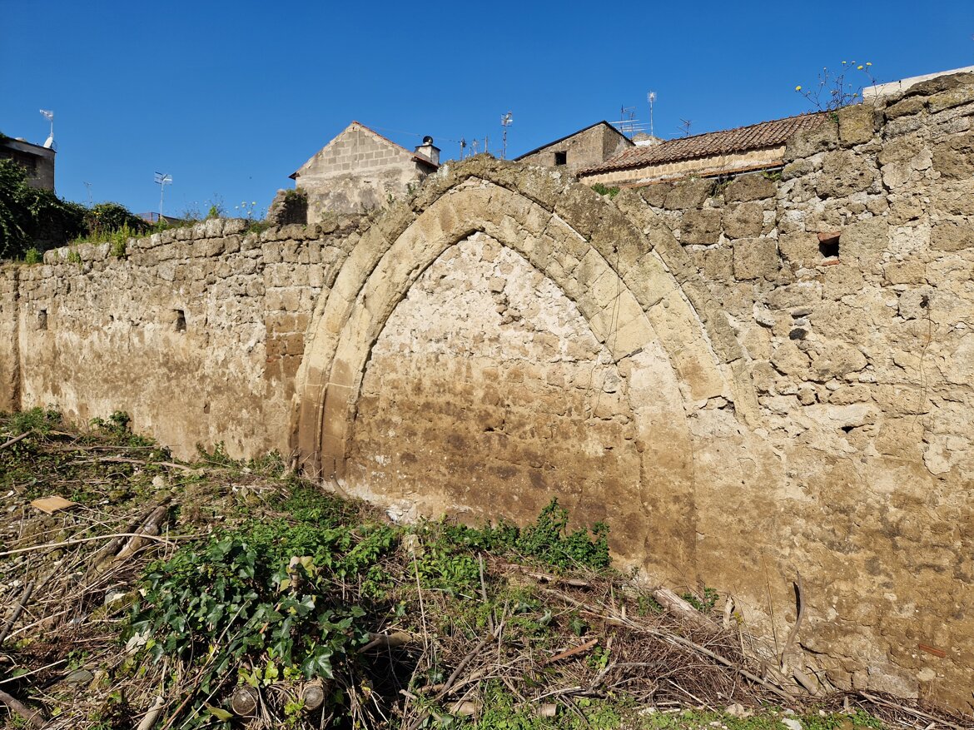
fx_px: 647
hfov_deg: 73.9
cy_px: 365
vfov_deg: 58.9
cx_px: 487
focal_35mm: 23
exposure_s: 1/2296
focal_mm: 5.4
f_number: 1.8
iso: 50
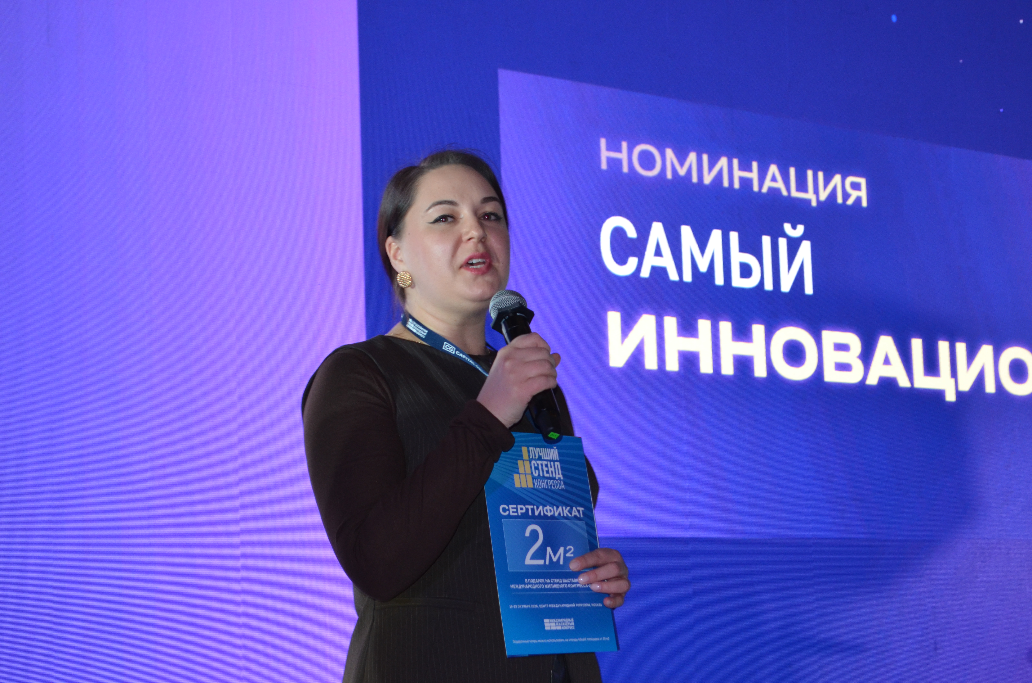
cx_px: 516
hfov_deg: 24.7
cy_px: 342
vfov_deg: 16.5
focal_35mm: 82
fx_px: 2360
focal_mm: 55
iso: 800
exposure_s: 1/60
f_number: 5.6
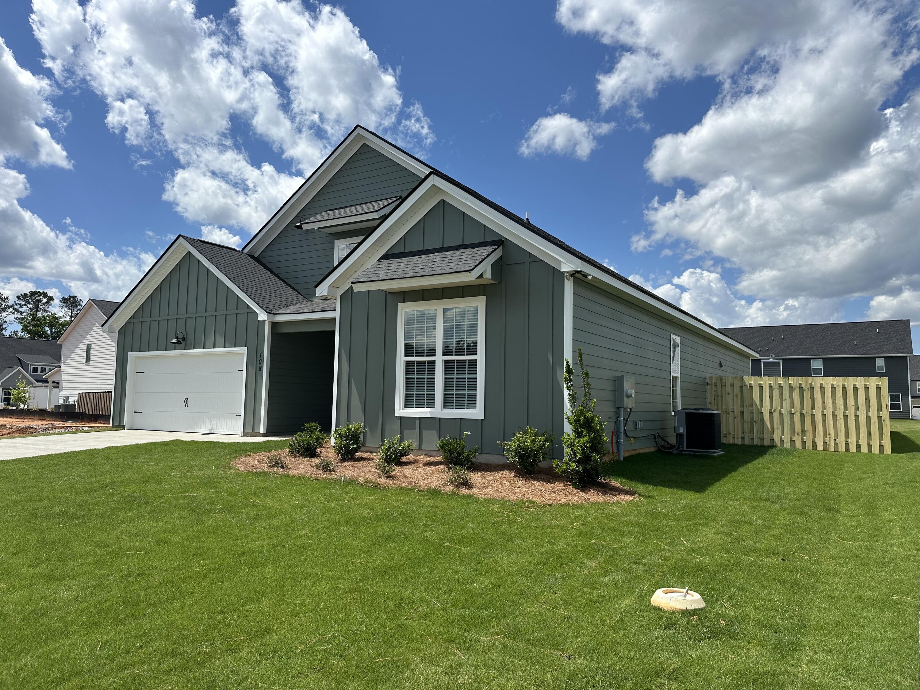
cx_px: 460
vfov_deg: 56.8
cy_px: 345
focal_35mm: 24
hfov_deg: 71.6
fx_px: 638
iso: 80
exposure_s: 1/6623
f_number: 1.78
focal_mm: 6.86
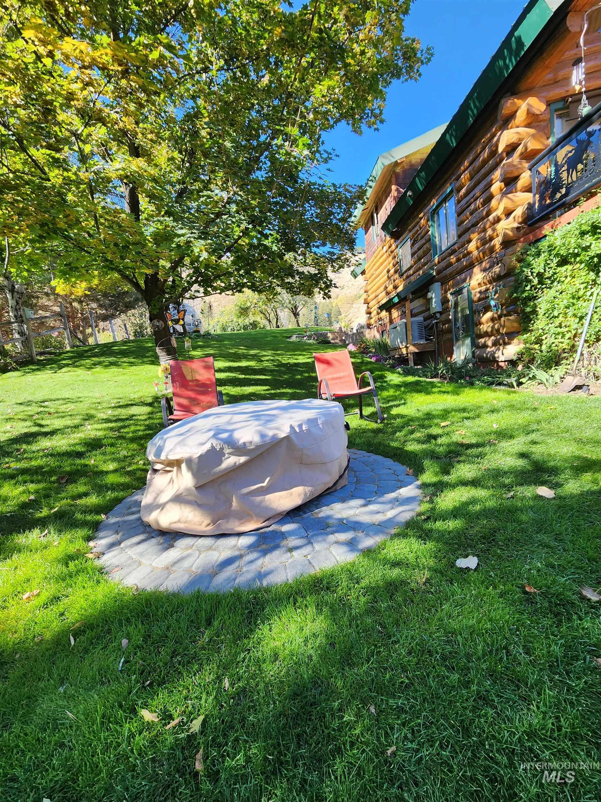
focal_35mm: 13
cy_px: 401
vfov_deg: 106.2
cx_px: 300
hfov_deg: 89.9
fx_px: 301
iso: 50
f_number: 2.2
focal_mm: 2.2
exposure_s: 1/278
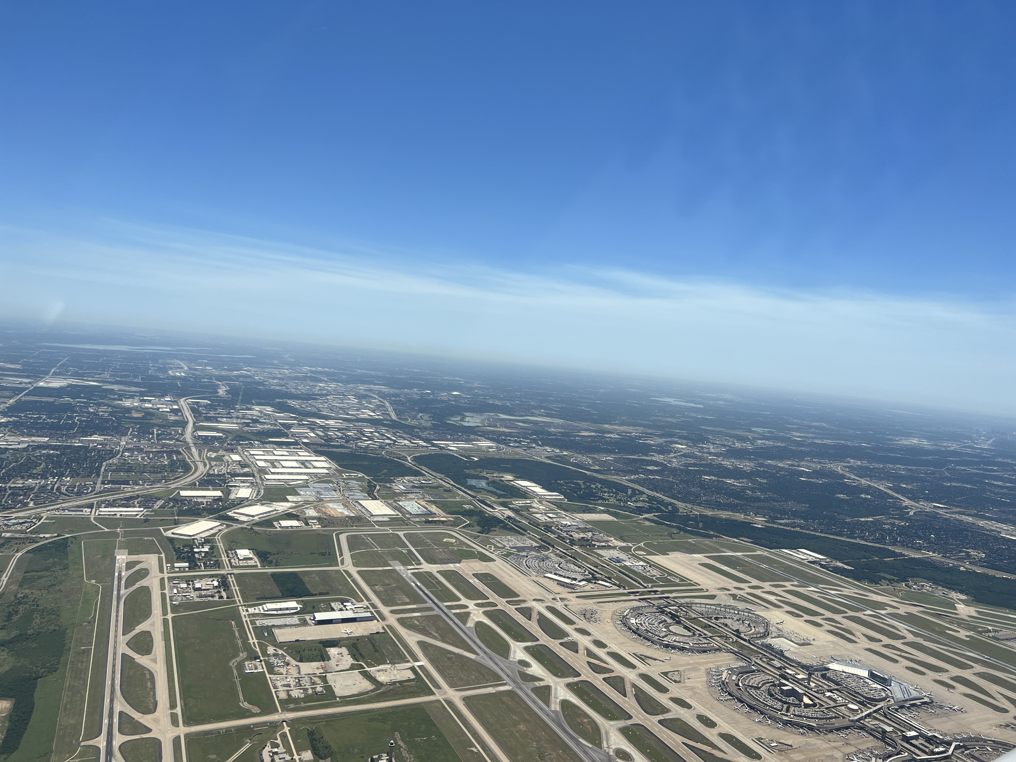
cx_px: 508
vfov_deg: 53.1
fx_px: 763
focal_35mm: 26
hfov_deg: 67.3
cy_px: 381
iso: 50
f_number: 1.5
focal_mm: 5.7
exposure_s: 1/5587
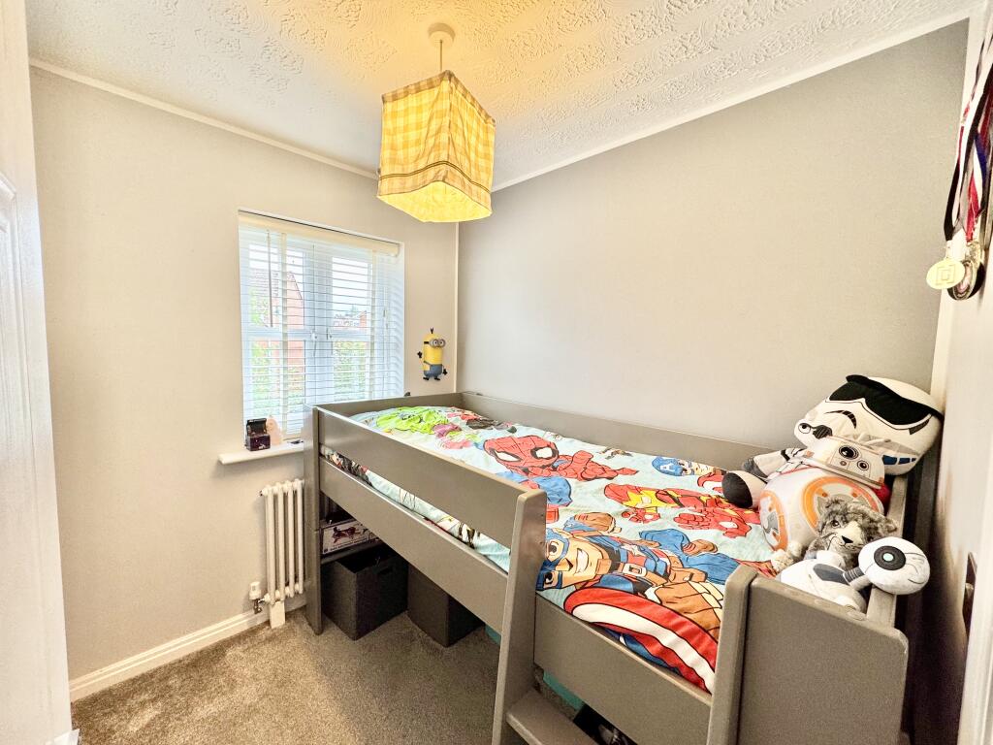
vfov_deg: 85.7
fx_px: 402
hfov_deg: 102.1
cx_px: 496
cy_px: 372
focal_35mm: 14
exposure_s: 1/50
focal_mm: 2.22
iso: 160
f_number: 2.2
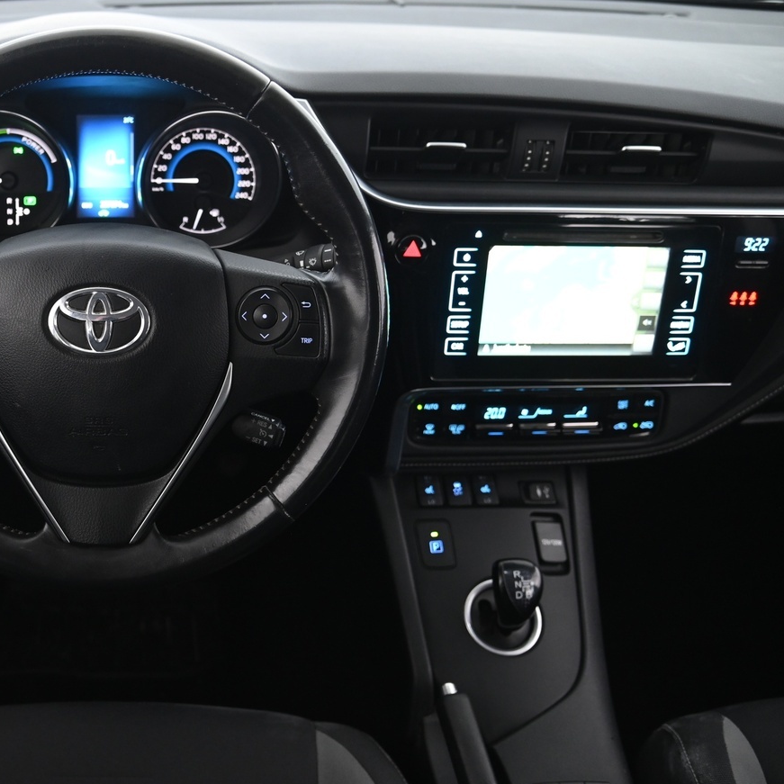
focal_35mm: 38
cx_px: 88
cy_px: 391
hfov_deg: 40.7
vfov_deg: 43.9
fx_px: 974
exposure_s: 1/15
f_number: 4
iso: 2000
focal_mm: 24
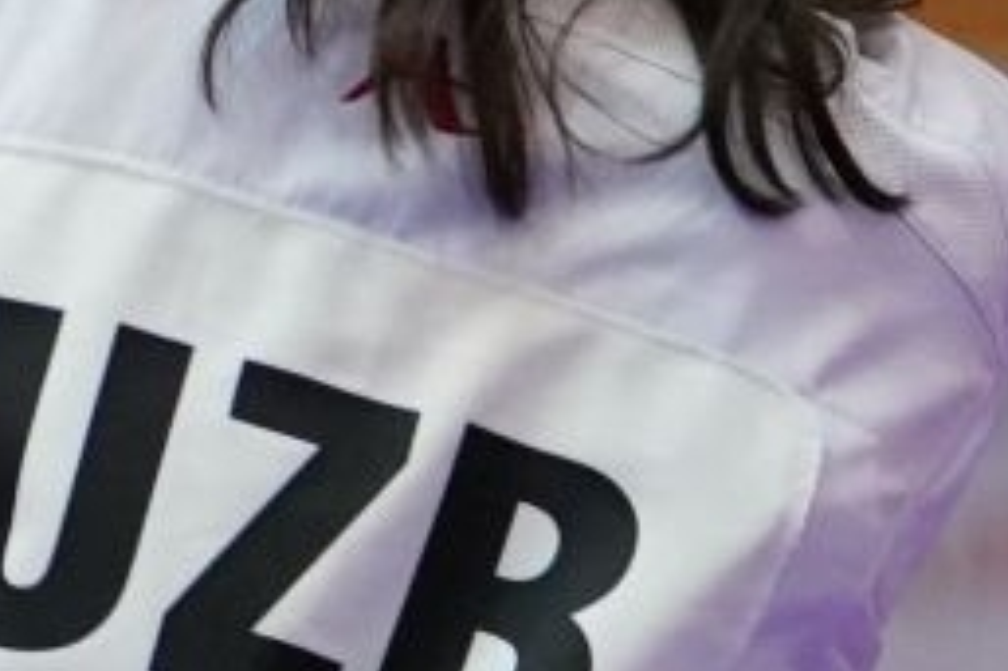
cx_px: -2102
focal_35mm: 1114
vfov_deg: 1.2
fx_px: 31171
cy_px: 396
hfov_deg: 1.8
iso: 5000
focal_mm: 159
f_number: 2.8
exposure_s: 1/800
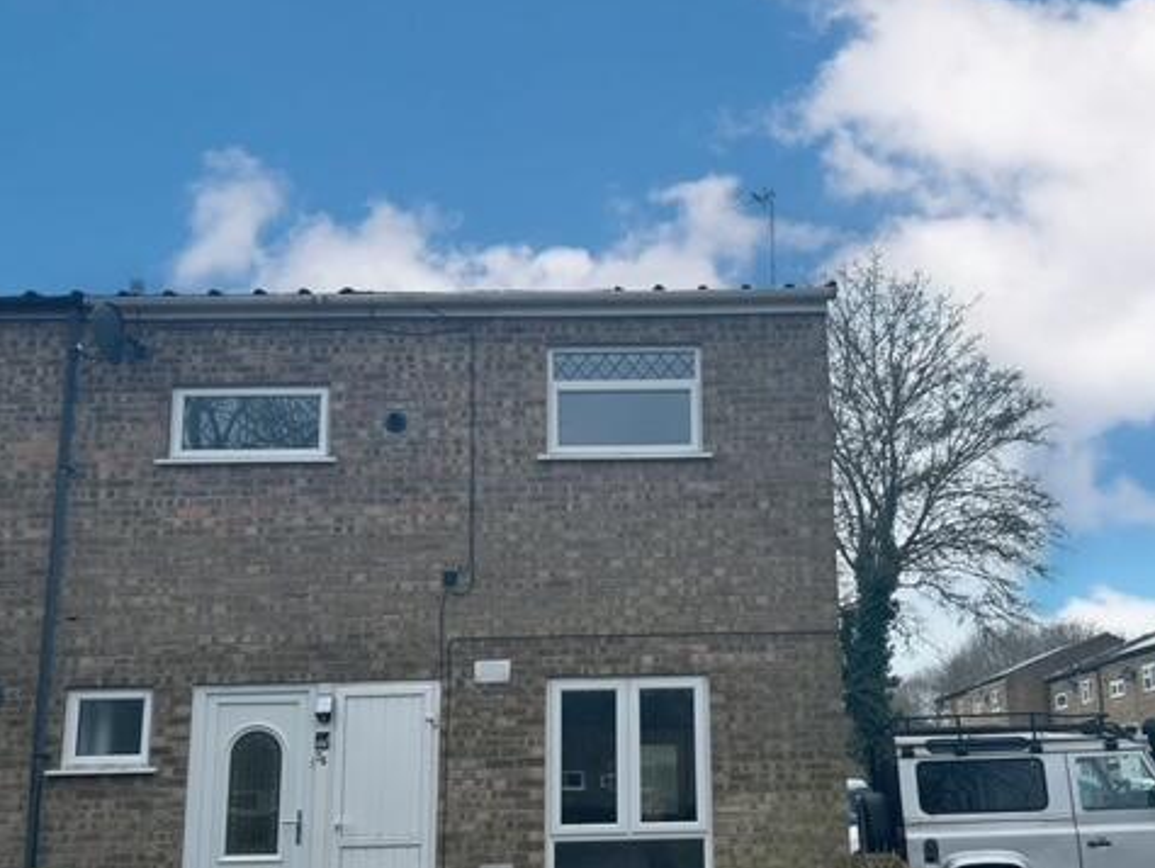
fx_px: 1169
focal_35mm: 35
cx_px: 678
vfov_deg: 40.4
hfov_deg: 52.3
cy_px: 557
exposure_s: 1/2632
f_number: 1.5
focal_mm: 5.7
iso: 50
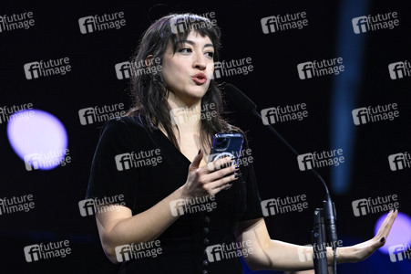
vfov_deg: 6.9
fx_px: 2282
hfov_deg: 10.3
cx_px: 206
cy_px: 137
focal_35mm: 200
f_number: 4
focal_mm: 200
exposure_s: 1/250
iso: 4000
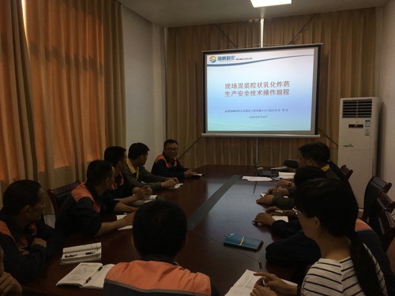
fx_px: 331
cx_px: 198
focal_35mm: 29
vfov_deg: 48.2
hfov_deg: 61.7
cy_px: 148
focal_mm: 4.15
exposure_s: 1/100
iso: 32
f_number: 2.2
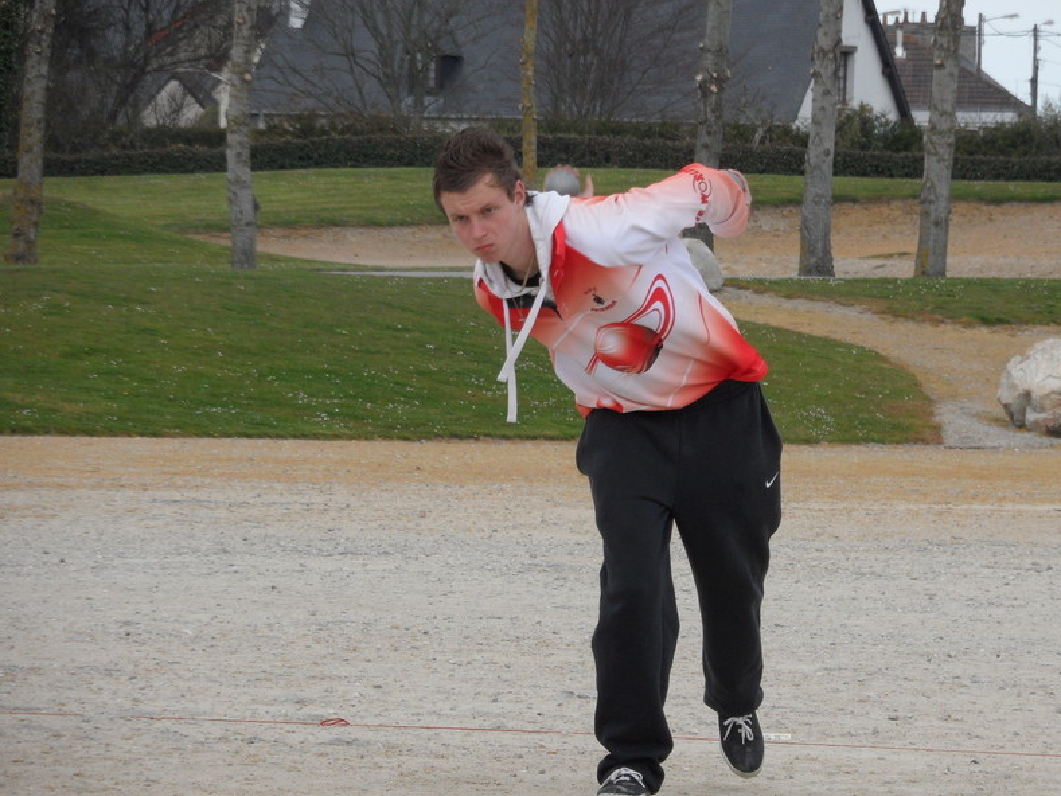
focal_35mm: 292
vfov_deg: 5.1
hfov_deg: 6.8
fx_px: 8951
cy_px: 378
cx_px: 641
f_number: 5
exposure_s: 1/250
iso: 80
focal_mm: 39.5
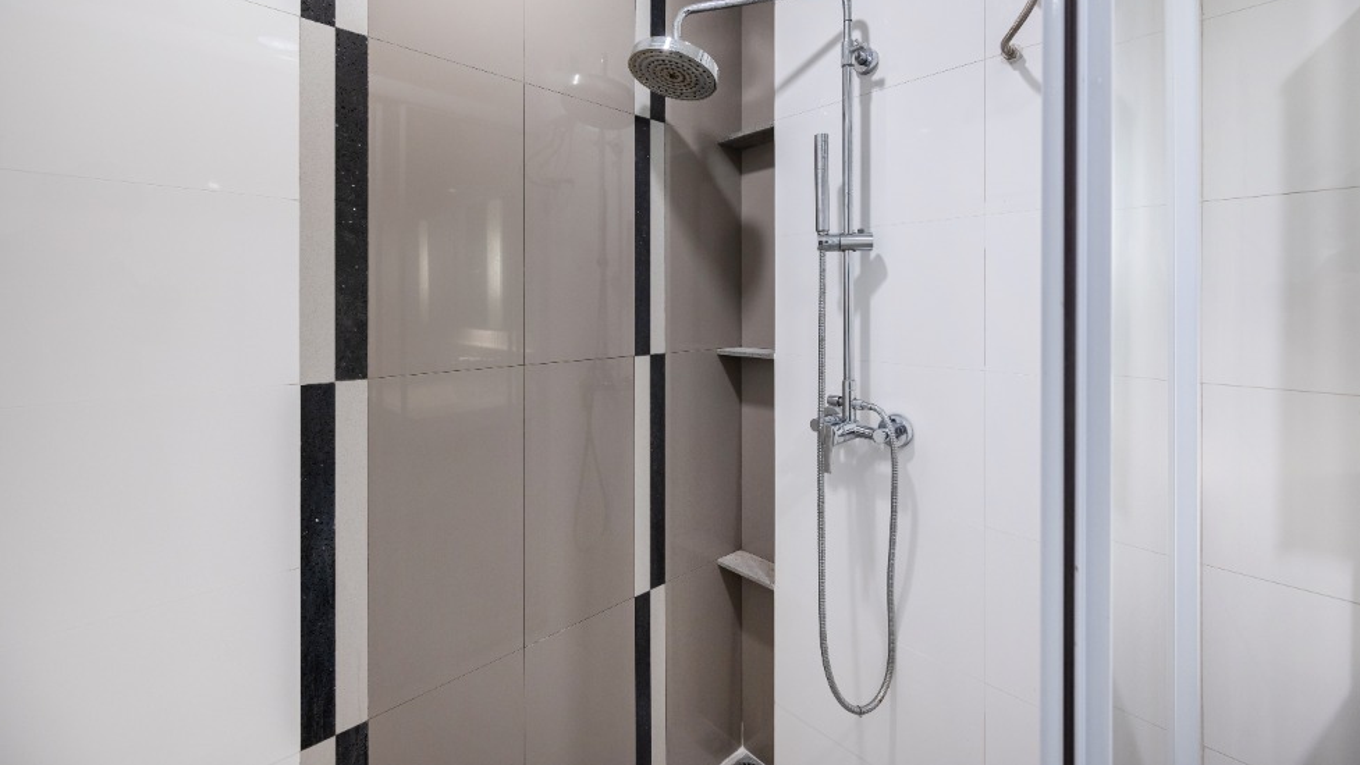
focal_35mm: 15
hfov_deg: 103.0
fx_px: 541
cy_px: 314
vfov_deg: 70.0
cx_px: 674
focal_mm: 14
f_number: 5.6
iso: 400
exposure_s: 1/25
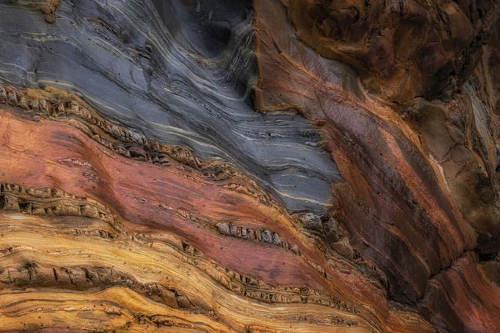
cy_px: 149
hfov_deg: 18.5
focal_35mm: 110
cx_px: 147
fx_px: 1528
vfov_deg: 12.5
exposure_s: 1/320
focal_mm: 70
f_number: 8
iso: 500
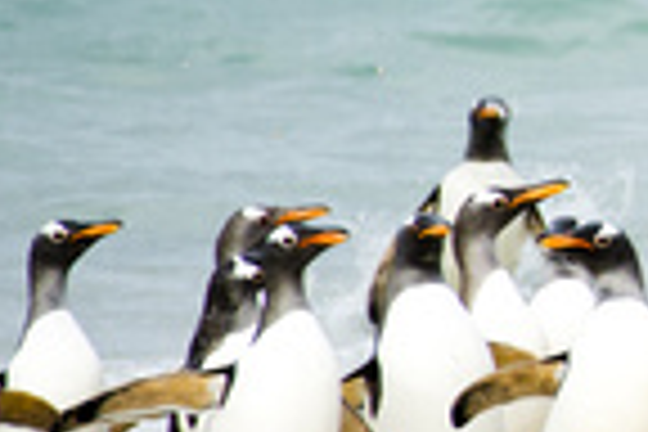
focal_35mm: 2043
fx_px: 36771
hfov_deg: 1.0
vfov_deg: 0.7
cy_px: 90
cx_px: 1238
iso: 1600
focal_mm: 460
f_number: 8
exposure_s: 1/1500
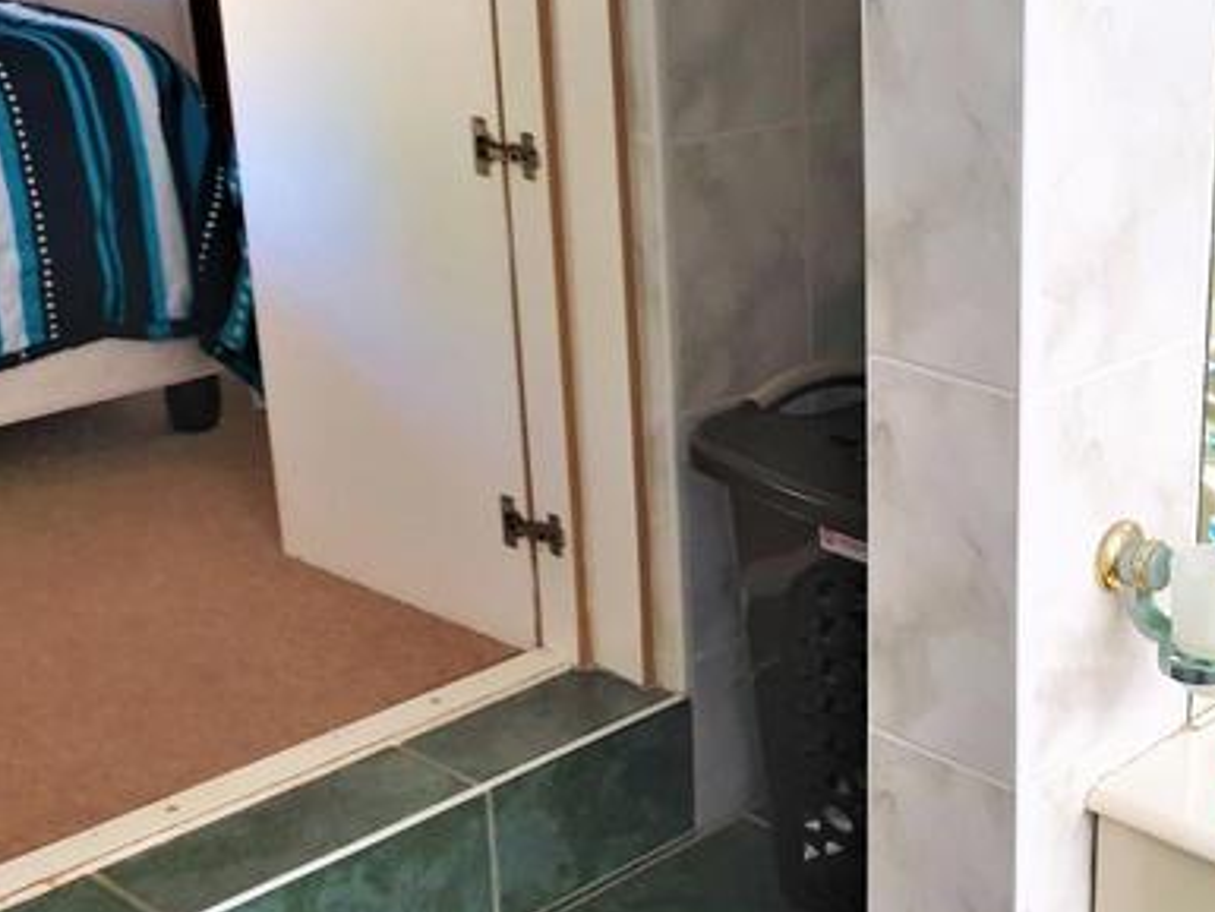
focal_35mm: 54
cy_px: 473
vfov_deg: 27.0
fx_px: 1896
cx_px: 1108
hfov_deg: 33.5
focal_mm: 4.3
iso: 250
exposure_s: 1/31
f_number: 1.5
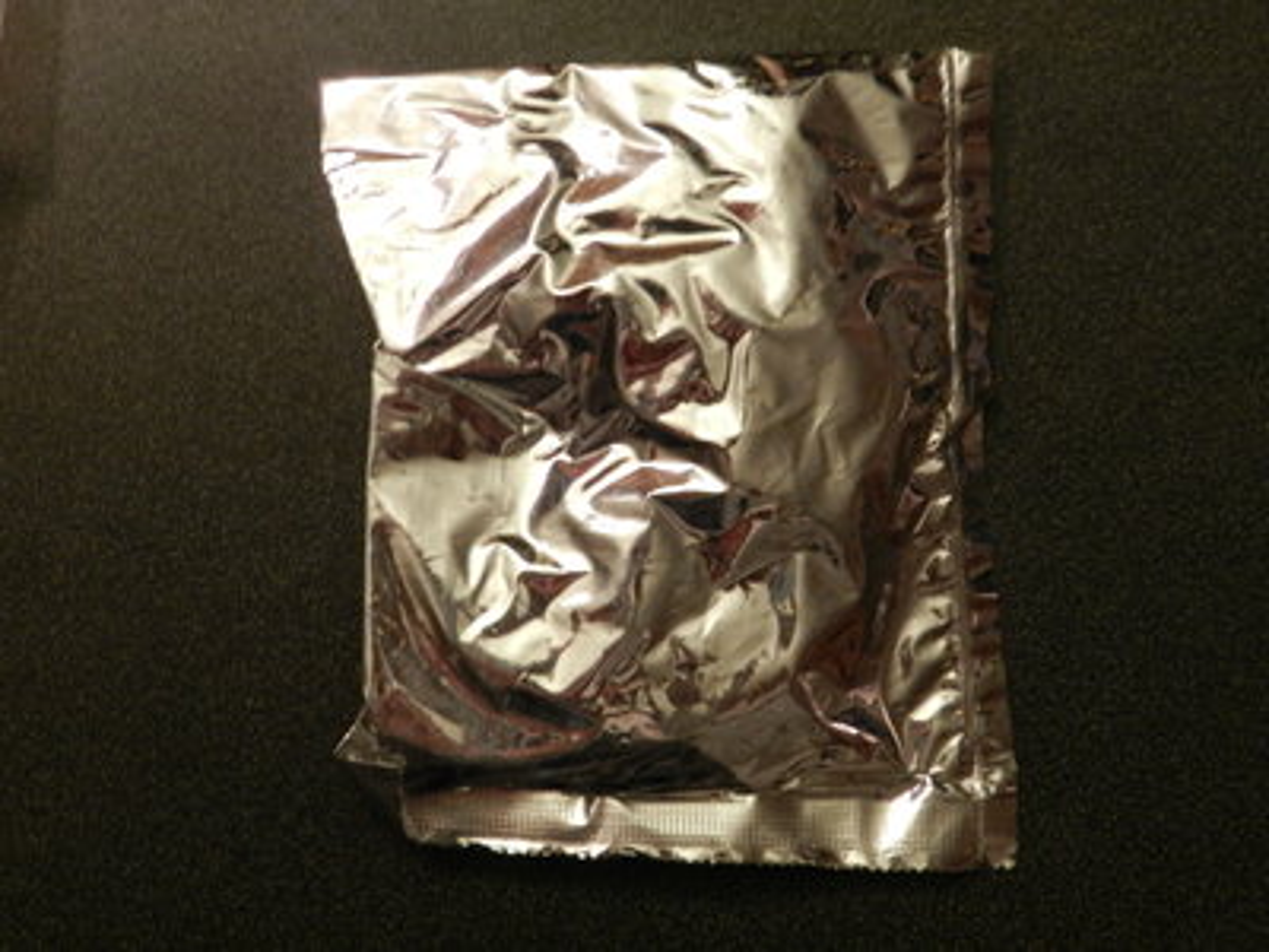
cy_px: 476
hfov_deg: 28.6
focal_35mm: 68
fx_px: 2493
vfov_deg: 21.6
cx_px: 634
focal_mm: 12.1
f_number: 4.7
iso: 400
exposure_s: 1/8
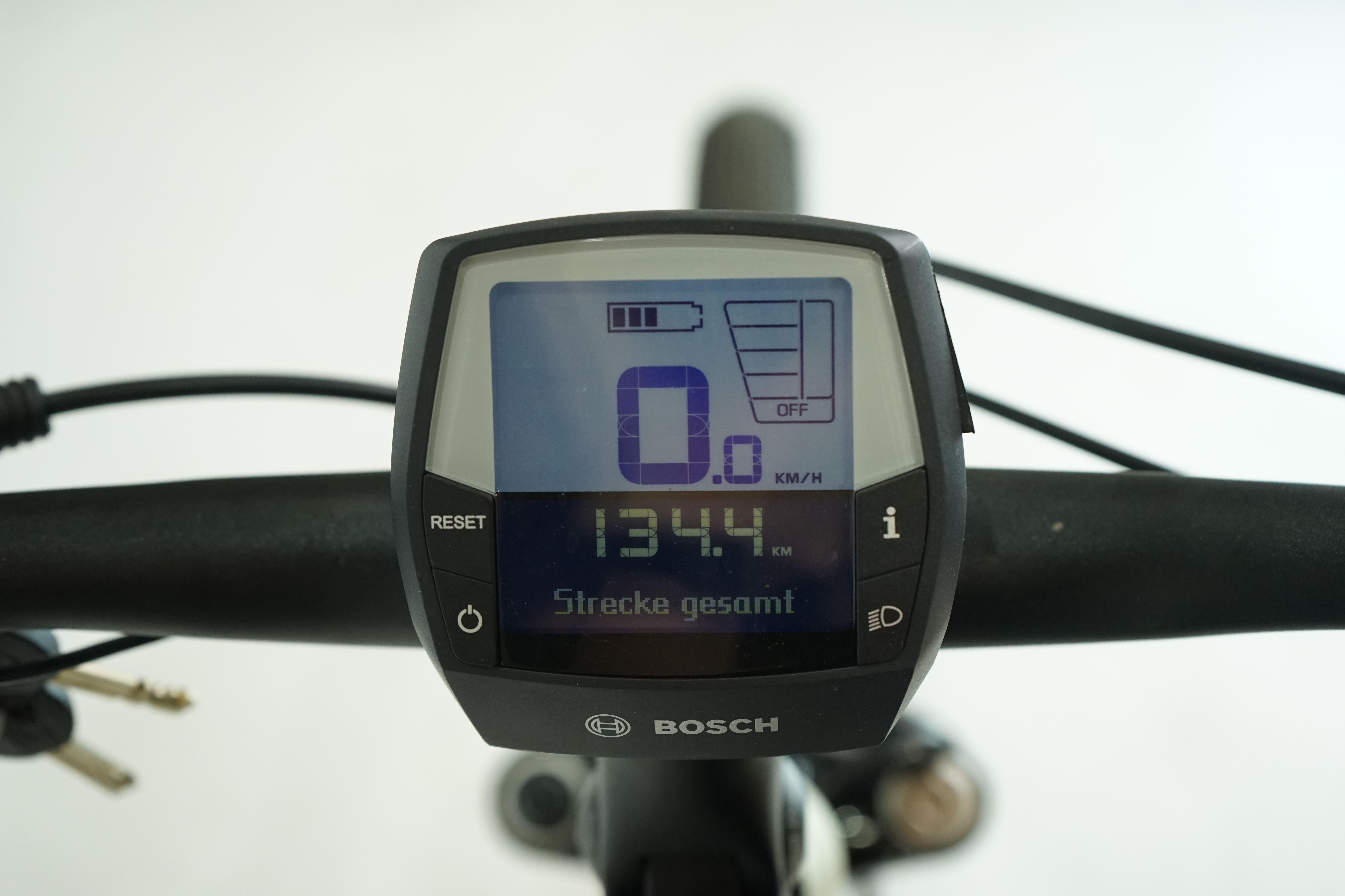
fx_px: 1793
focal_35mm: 48
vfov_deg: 28.1
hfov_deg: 41.1
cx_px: 672
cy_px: 448
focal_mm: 48
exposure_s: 1/200
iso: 1600
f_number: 5.6
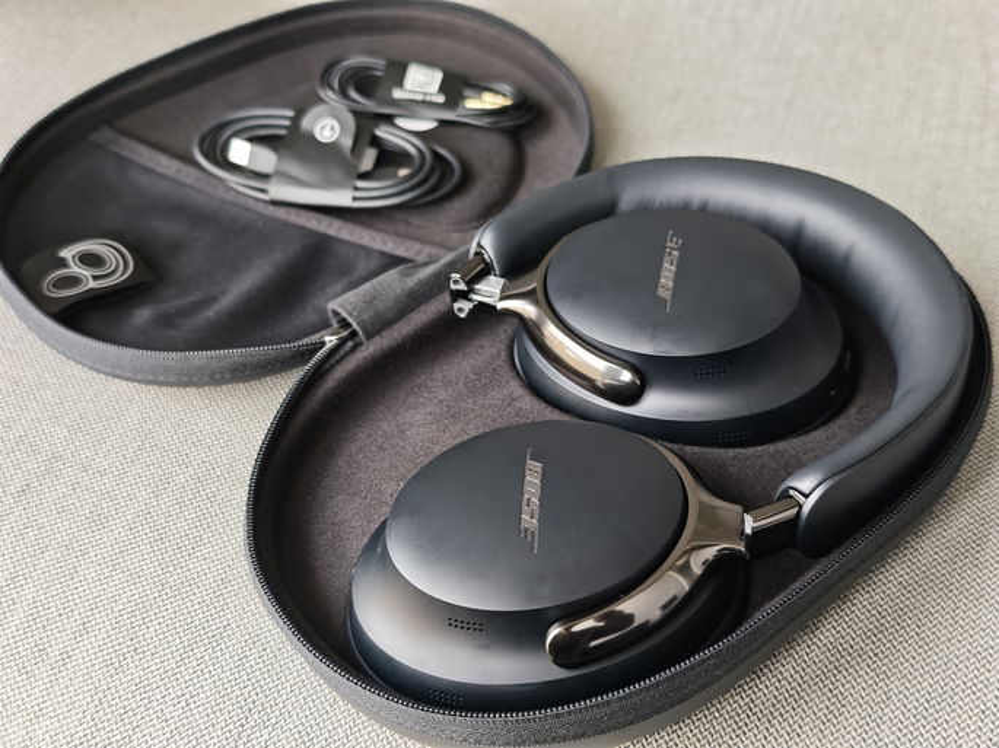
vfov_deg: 31.5
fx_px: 1327
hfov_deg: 41.3
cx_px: 500
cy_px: 374
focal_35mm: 46
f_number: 1.63
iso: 125
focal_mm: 8.72
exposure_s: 1/50
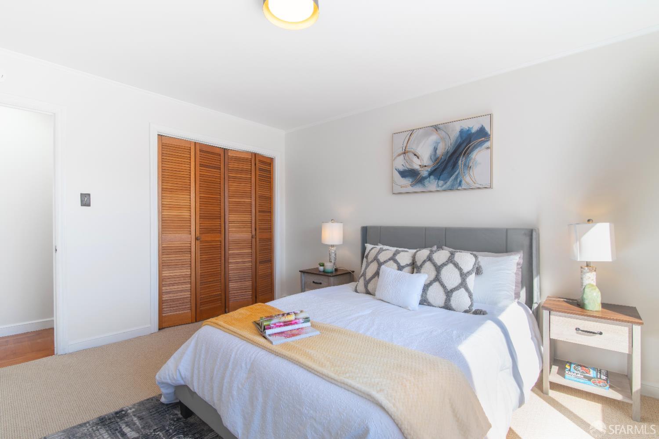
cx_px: 330
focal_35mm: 16
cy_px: 220
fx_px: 293
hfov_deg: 96.8
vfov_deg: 73.7
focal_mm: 16
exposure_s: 1/40
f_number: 10
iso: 100
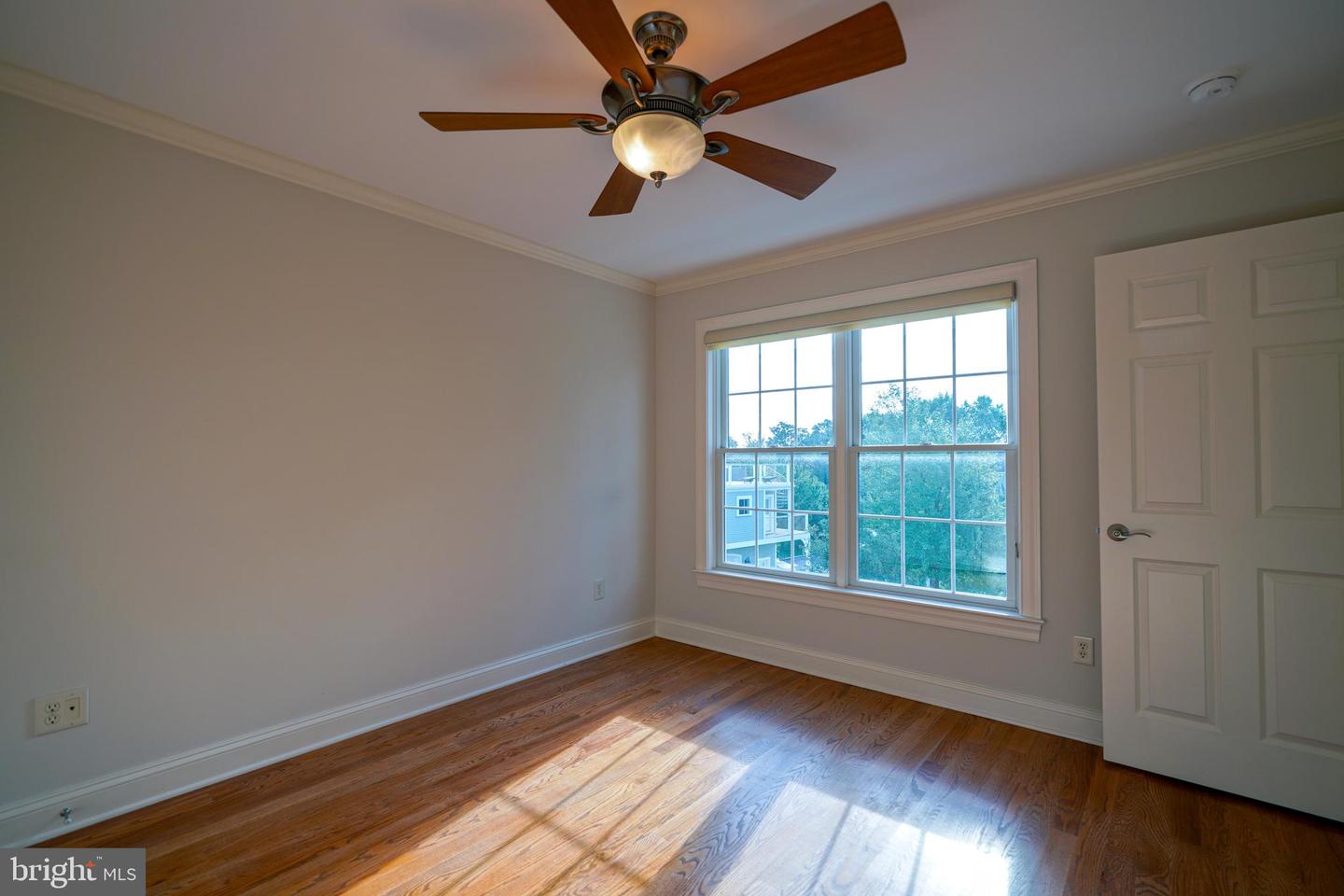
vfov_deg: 73.7
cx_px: 672
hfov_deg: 96.7
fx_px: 597
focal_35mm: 16
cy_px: 448
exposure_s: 1/160
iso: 125
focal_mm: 16
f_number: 4
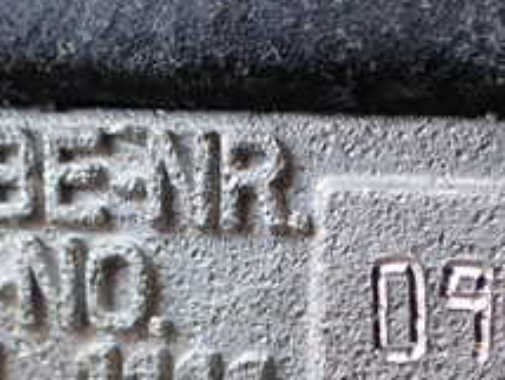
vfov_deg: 16.8
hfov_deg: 23.1
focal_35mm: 84
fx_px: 1227
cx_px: 352
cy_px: 458
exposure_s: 1/125
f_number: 2.3
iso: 250
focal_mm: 5.4
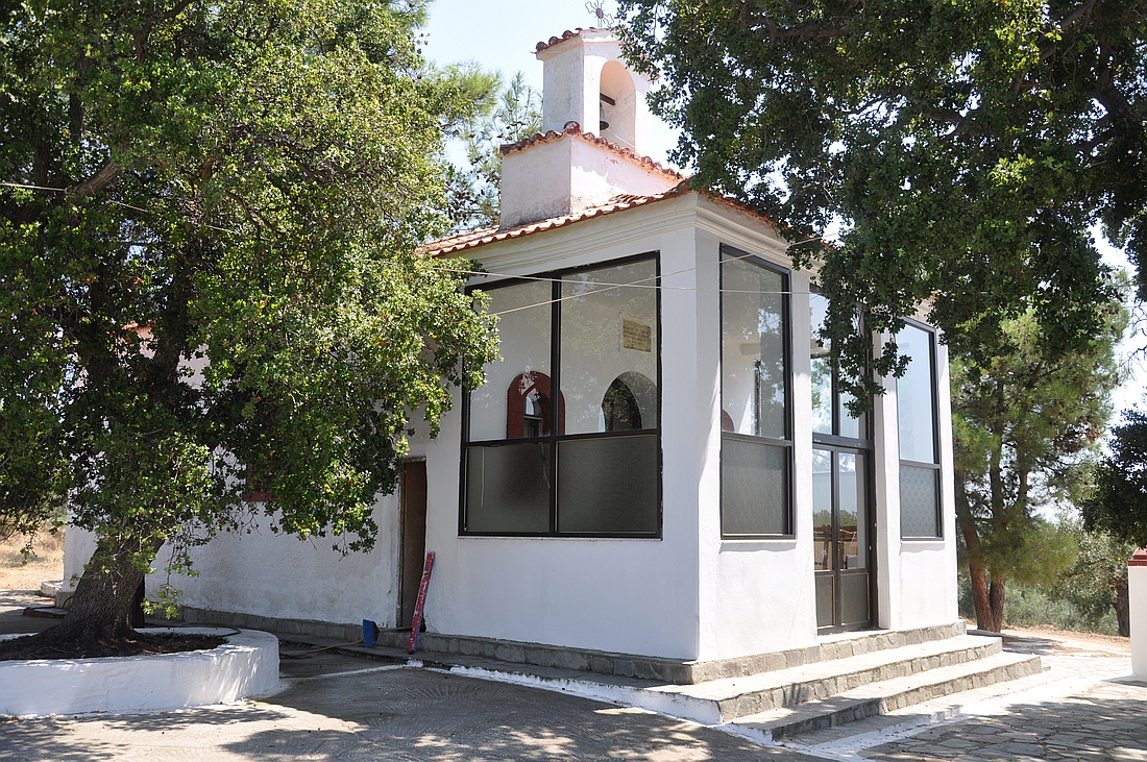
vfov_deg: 39.9
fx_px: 1050
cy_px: 381
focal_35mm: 33
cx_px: 574
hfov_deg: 57.3
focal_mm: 22
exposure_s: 1/500
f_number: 4.5
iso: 200
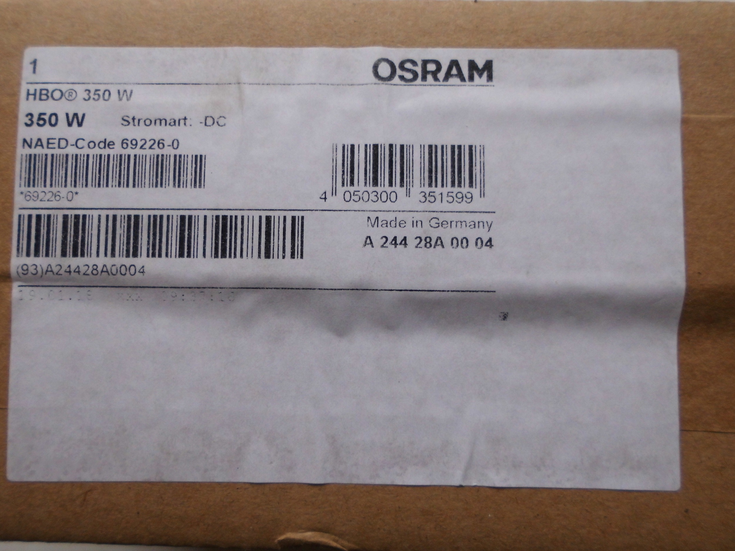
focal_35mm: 26
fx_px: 552
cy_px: 276
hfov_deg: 67.3
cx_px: 368
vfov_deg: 53.1
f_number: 3.2
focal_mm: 4.6
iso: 100
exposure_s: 1/181
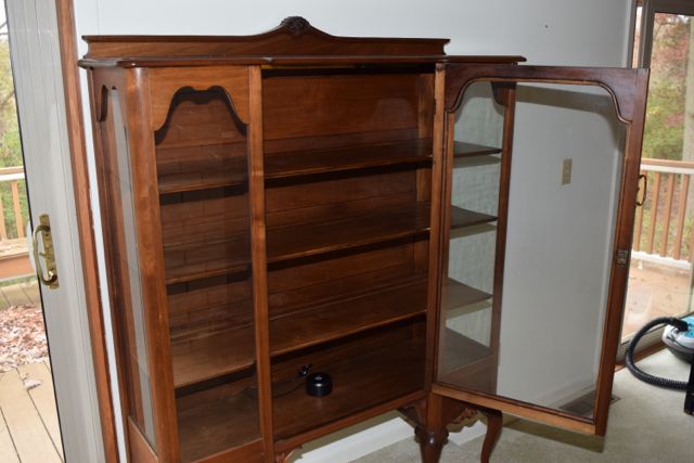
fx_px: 665
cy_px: 232
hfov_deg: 55.1
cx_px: 347
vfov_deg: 38.4
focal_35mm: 34
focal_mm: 23
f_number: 5.6
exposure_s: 1/125
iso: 800
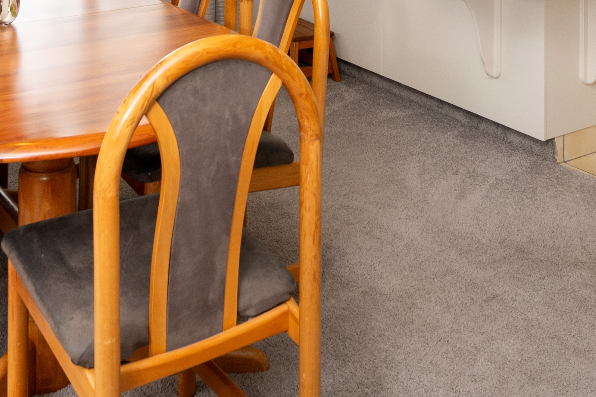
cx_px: 257
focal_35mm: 55
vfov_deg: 21.0
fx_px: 911
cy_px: -191
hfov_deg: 36.2
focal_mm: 18
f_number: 8
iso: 500
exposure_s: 1/80
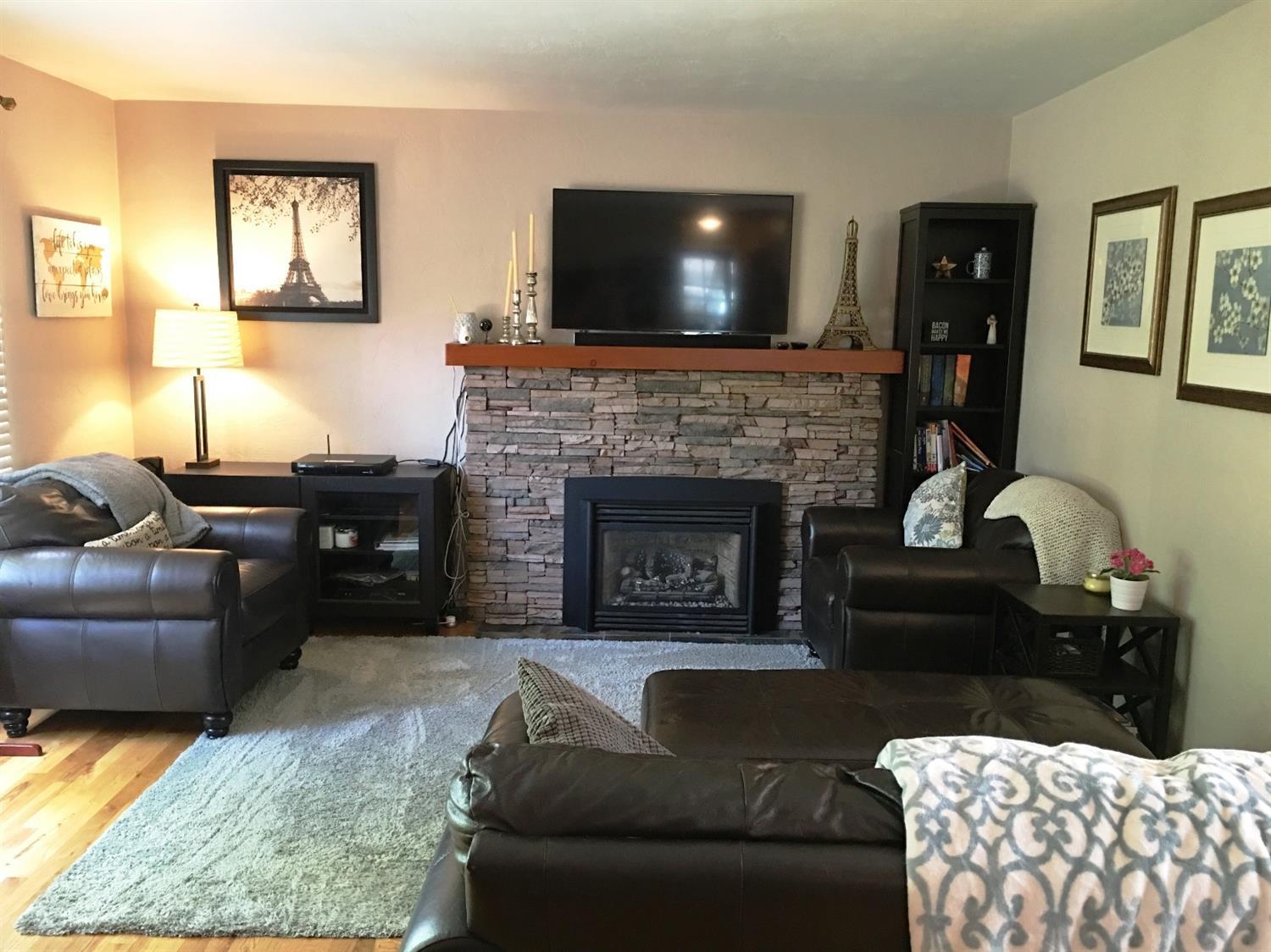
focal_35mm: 29
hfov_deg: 61.7
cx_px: 636
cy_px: 476
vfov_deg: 48.2
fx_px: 1064
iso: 100
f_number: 2.2
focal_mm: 4.15
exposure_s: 1/15
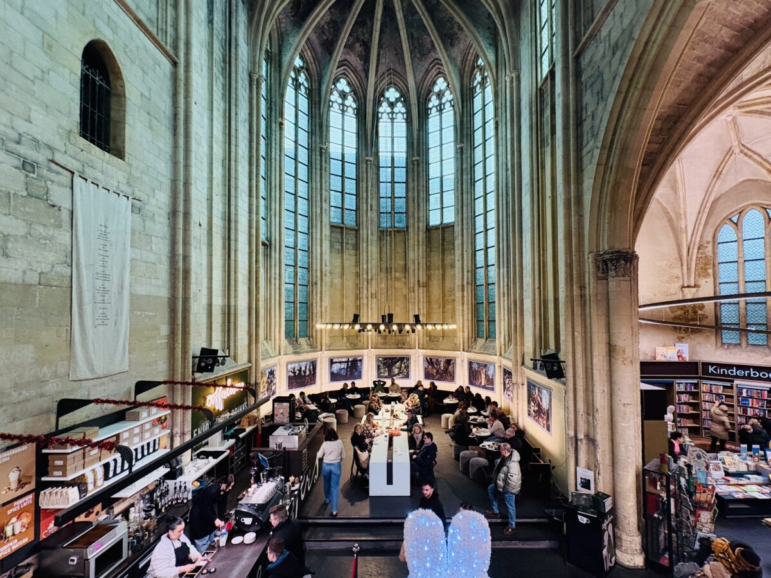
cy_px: 289
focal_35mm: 14
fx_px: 312
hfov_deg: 102.1
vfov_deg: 85.7
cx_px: 386
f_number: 2.2
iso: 400
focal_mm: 2.22
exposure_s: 1/100
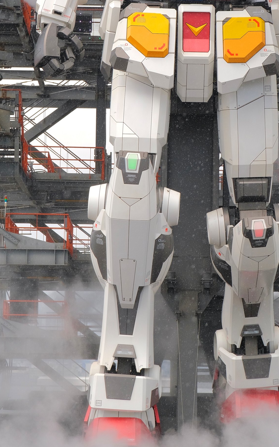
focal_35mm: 183
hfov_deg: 7.2
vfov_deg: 11.4
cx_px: 205
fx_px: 2226
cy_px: 89
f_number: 6.3
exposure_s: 1/1100
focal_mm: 70
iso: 800
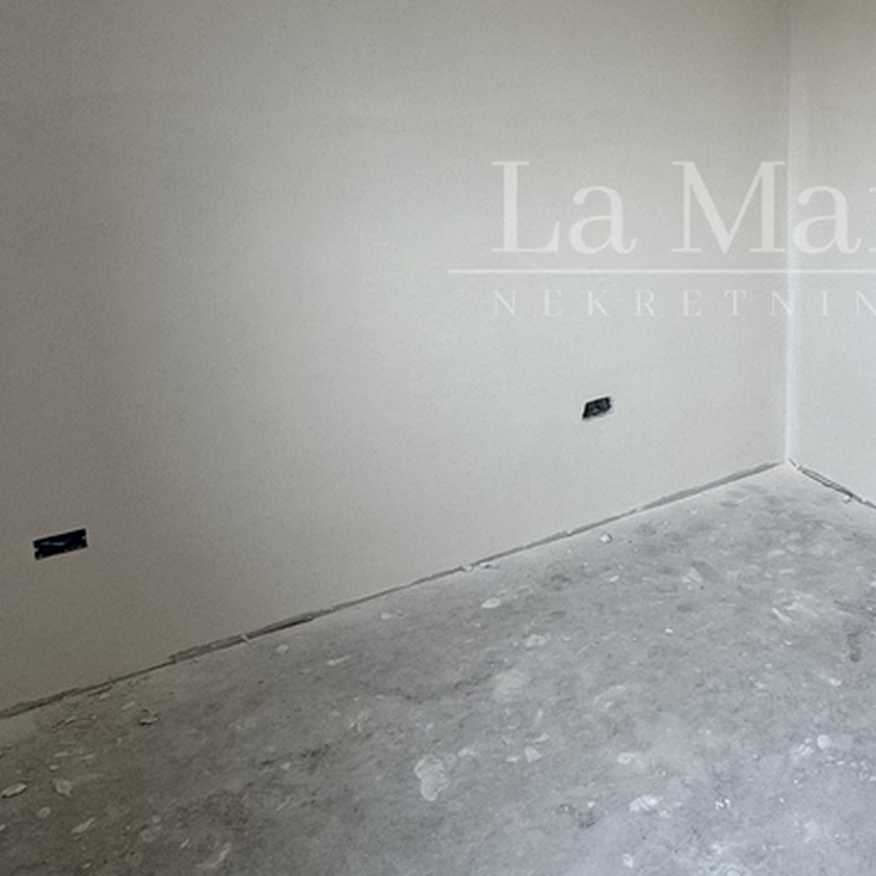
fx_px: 945
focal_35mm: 33
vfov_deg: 48.1
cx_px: 707
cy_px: 236
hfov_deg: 46.9
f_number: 2.2
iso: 80
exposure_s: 1/99
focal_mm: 2.22
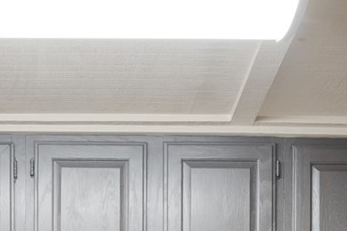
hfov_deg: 21.6
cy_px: 436
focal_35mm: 94
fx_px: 906
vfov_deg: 12.9
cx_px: 117
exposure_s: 1
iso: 200
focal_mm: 16
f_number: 9
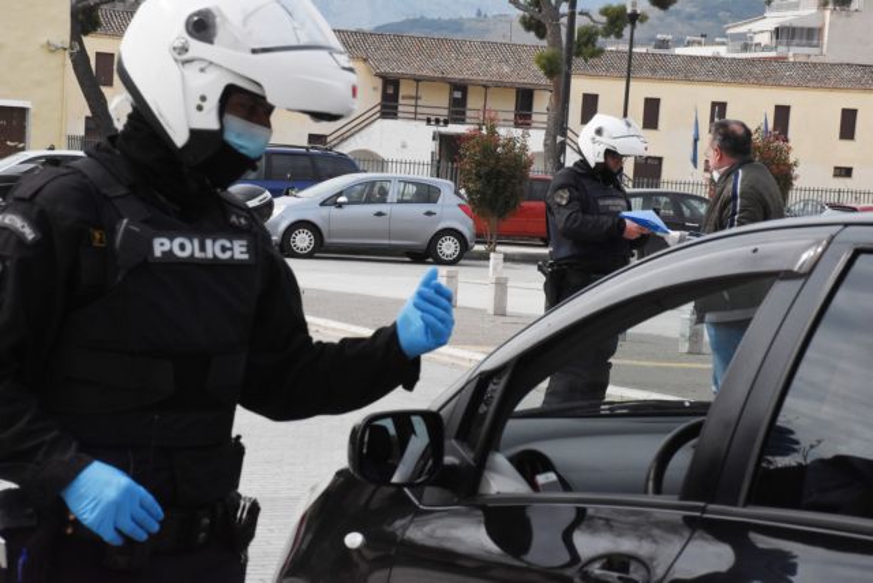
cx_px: 436
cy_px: 292
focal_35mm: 112
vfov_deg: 12.2
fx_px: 2729
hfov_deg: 18.2
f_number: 14
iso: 2000
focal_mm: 75
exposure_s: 1/3195
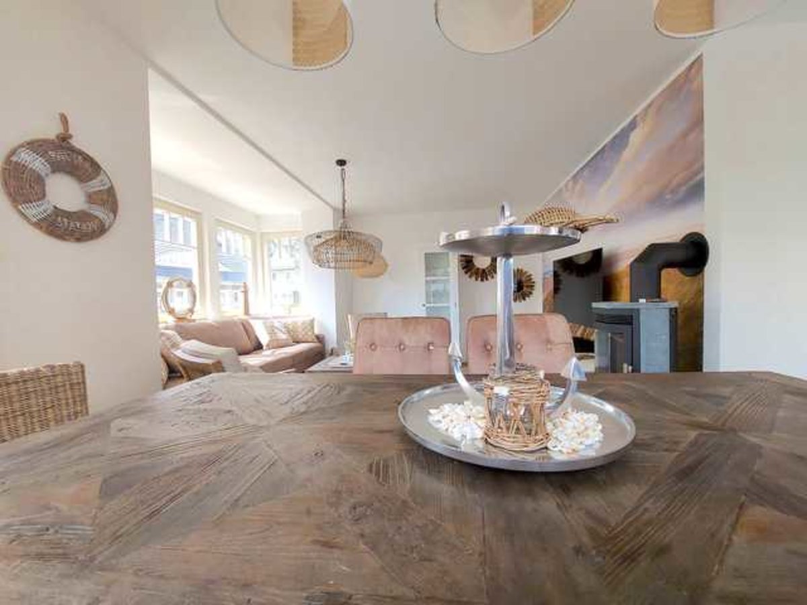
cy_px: 302
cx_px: 404
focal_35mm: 13
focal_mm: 1.74
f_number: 2.2
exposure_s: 1/187
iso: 50
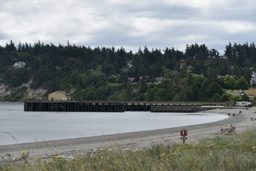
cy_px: 86
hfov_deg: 16.4
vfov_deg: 11.0
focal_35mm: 125
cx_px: 128
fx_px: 889
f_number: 9
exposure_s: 1/320
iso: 100
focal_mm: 125
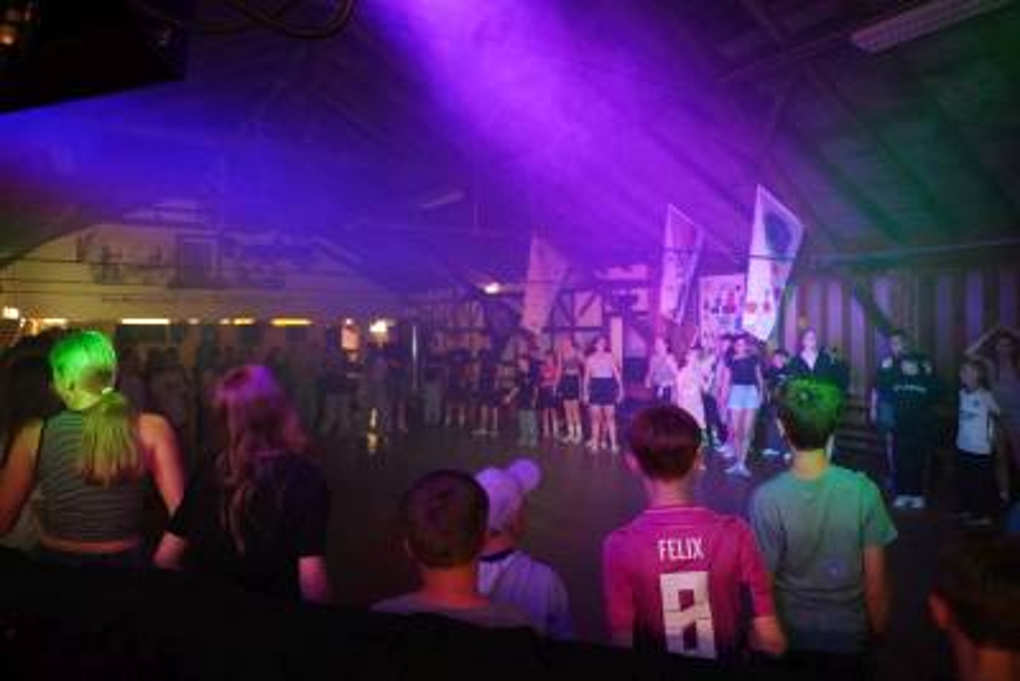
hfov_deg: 73.7
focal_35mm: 24
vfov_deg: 53.2
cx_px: 510
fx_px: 680
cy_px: 340
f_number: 3.5
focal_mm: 16
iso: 6400
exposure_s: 1/80
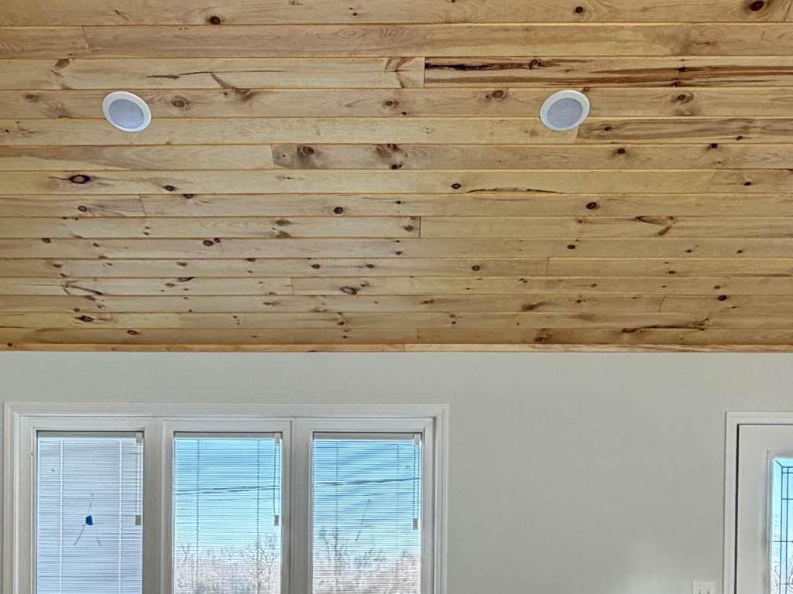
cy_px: 590
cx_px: 378
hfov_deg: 44.8
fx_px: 962
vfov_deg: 31.8
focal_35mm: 42
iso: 100
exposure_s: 1/121
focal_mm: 2.22
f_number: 2.2
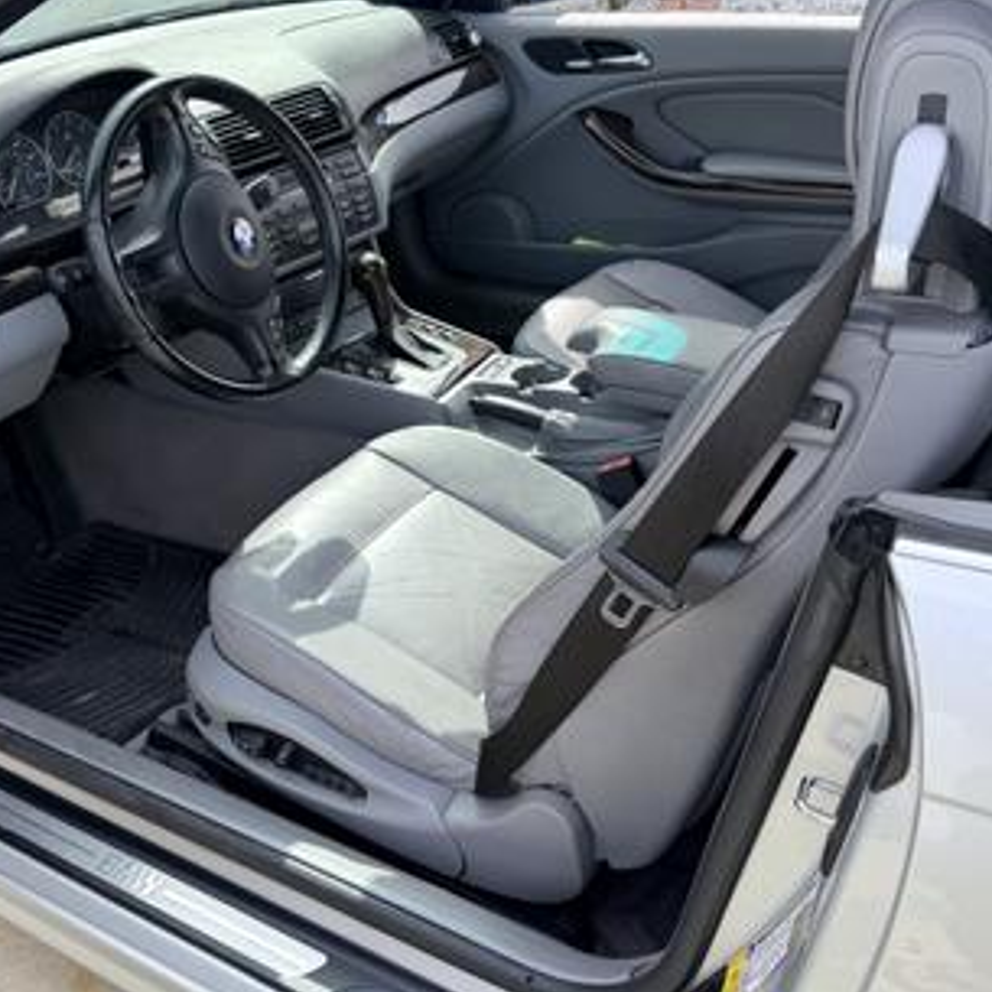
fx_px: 1135
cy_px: 468
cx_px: 413
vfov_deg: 47.2
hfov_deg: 47.0
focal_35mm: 35
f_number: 1.78
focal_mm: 6.76
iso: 80
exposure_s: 1/1230
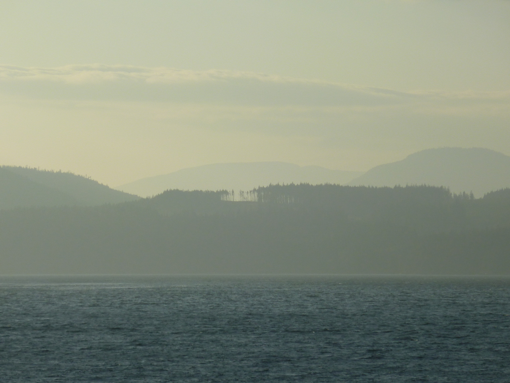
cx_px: 255
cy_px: 192
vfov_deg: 5.9
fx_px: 3683
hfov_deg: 7.9
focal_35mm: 250
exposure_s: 1/500
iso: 80
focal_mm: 36
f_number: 5.9
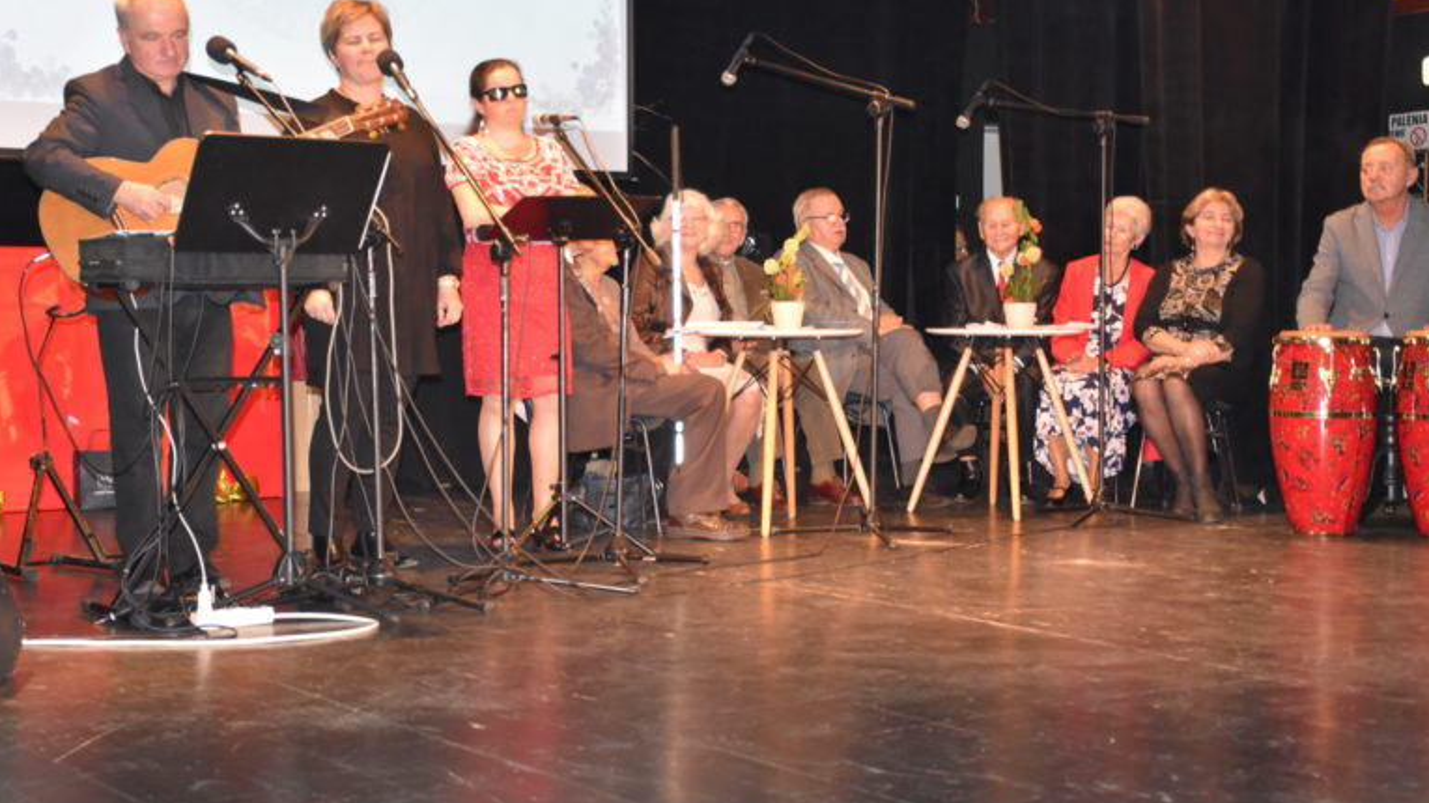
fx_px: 2273
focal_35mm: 60
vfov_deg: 20.0
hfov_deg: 34.9
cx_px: 715
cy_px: 343
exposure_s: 1/60
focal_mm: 38
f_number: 4.2
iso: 2800
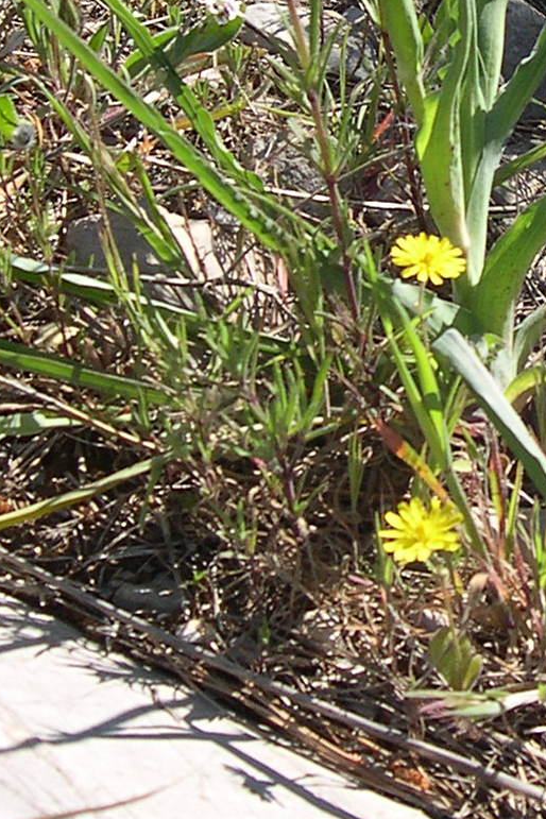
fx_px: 1865
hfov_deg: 16.6
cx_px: 339
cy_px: 97
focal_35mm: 82
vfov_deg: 24.1
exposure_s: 1/119
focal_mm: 8
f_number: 7.6
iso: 100
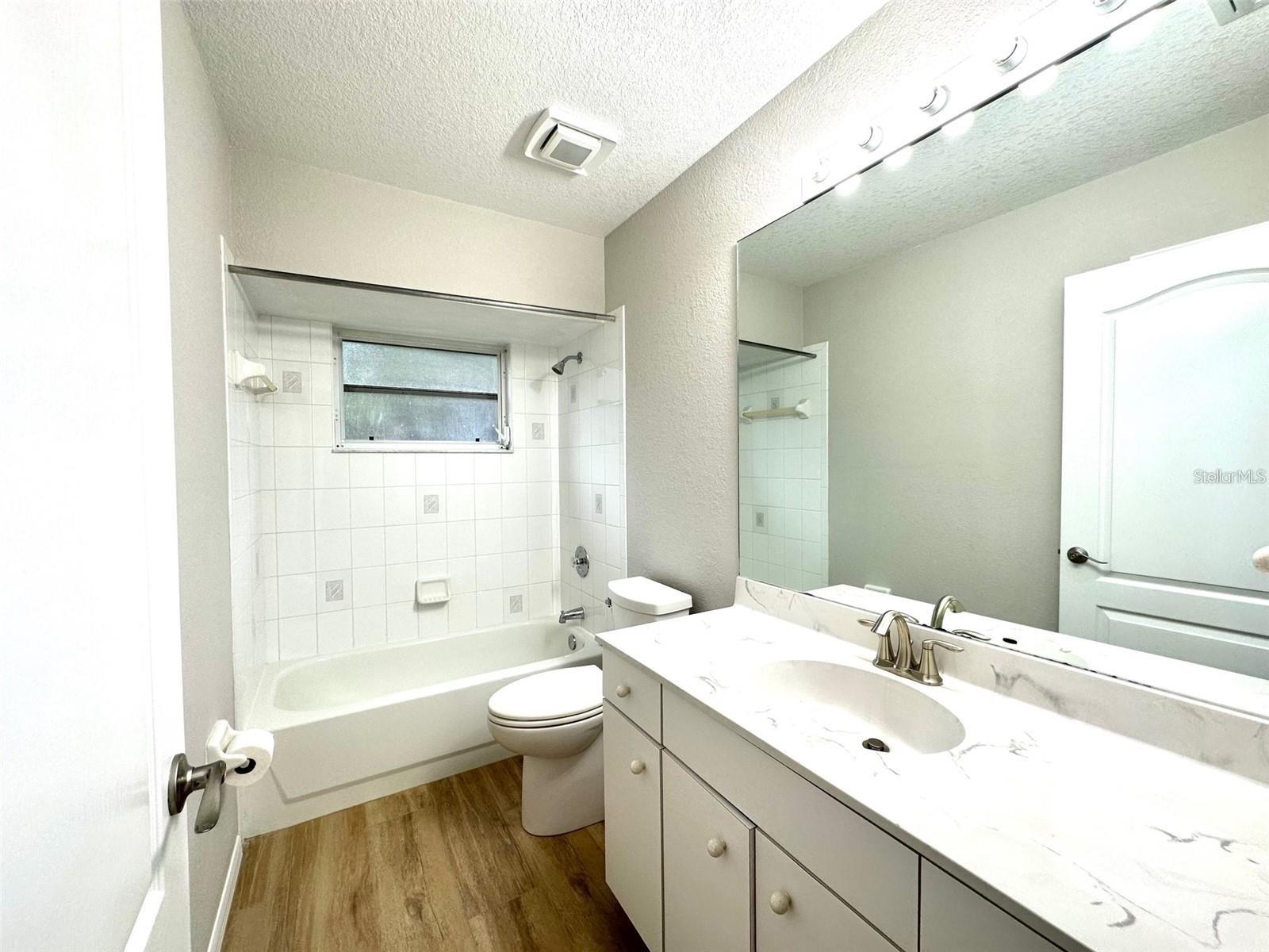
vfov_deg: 85.7
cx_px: 634
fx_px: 513
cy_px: 476
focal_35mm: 14
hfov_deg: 102.1
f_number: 2.2
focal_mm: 2.22
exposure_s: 1/120
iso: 80
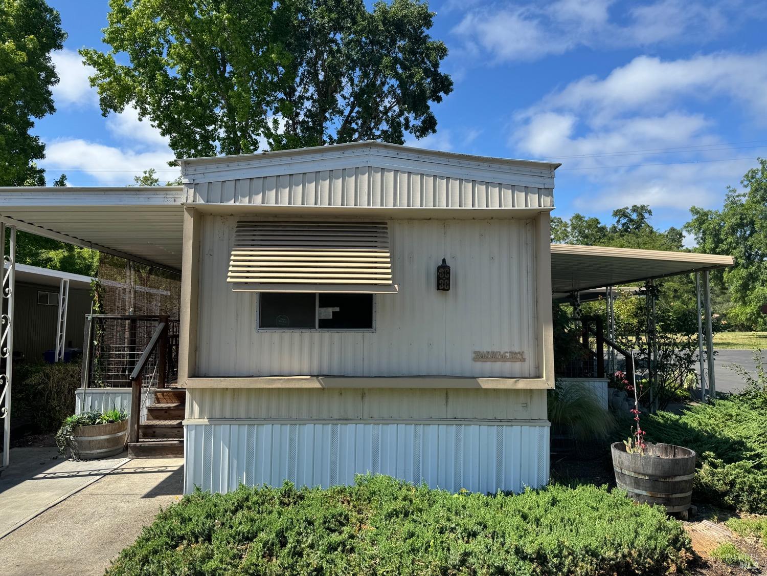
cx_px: 384
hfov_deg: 71.6
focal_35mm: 24
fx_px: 532
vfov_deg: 56.8
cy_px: 288
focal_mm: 6.76
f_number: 1.78
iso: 80
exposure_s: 1/3096
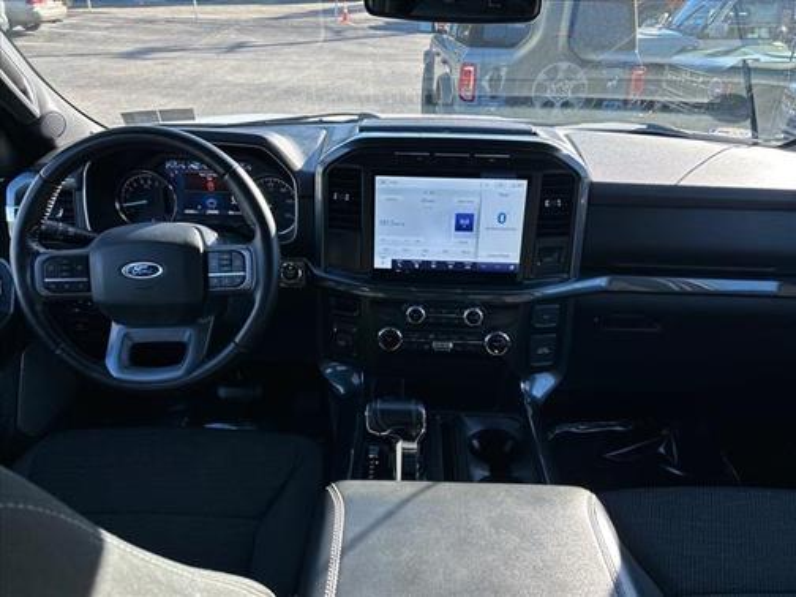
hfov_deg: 67.3
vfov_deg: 53.1
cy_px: 298
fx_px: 598
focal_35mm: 26
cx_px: 398
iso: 50
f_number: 1.5
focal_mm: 5.7
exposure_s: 1/666
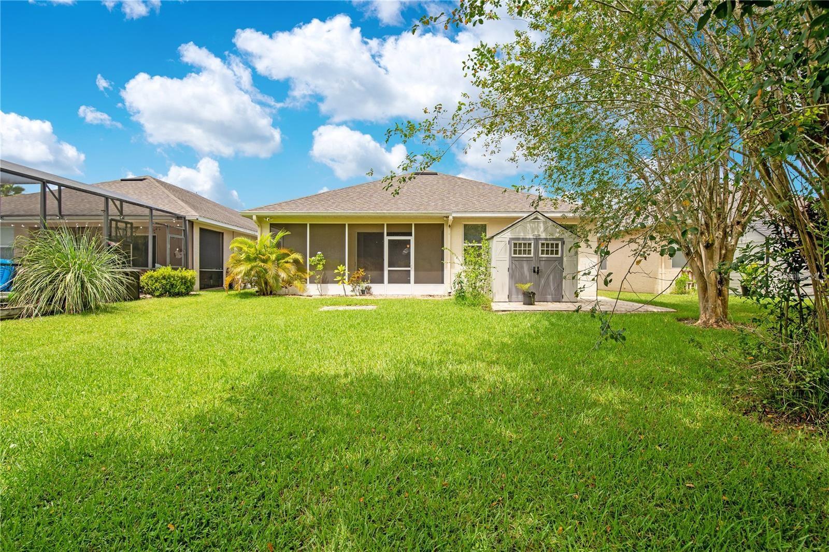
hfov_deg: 96.7
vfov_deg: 73.7
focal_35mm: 16
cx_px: 414
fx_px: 368
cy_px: 276
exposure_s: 1/125
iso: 100
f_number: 8
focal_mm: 16
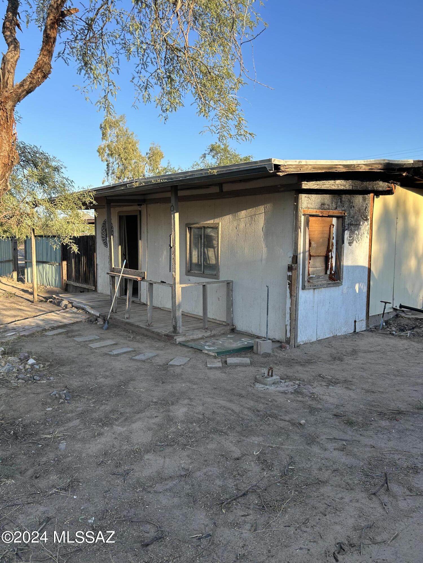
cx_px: 212
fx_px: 424
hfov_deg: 53.1
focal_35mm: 26
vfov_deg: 67.3
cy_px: 282
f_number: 1.5
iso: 50
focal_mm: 5.7
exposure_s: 1/1209
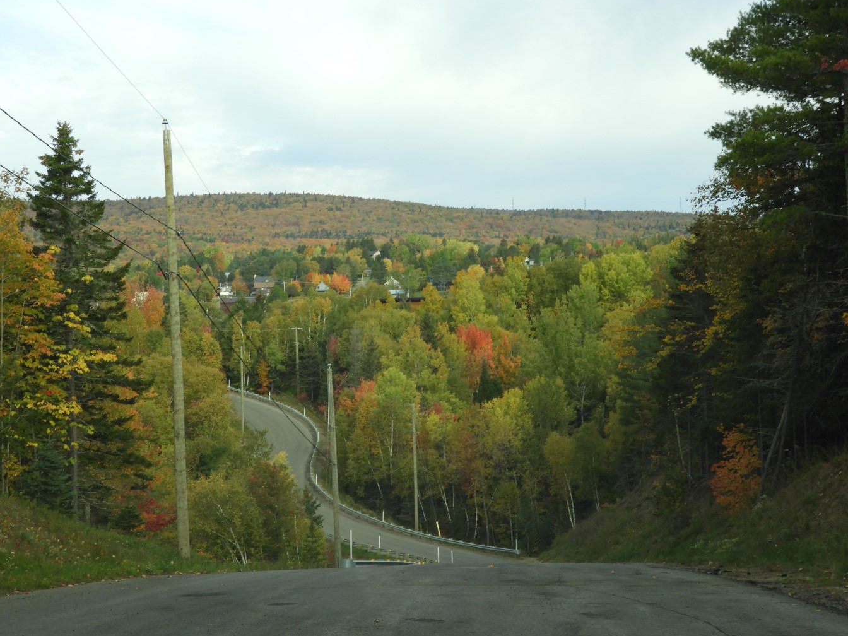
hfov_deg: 26.0
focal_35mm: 75
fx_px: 1837
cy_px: 324
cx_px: 404
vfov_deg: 19.6
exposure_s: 1/200
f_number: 4.5
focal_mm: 12.5
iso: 100
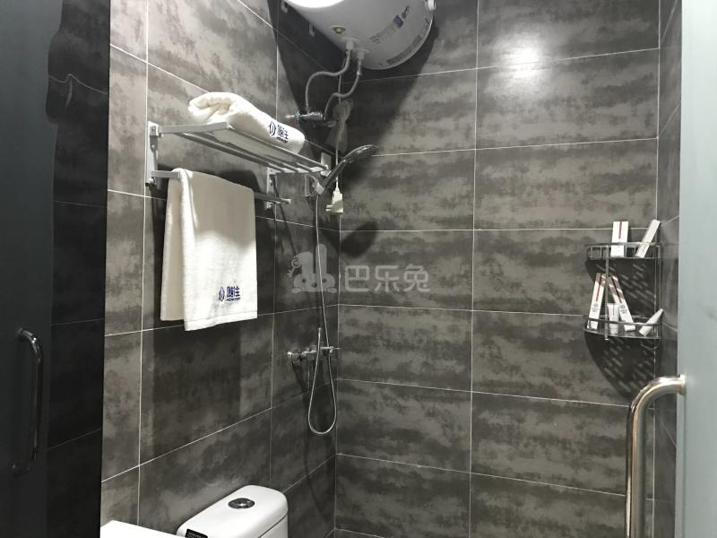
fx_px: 580
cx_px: 358
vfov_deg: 49.7
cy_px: 269
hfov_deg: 63.4
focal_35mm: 28
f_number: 1.8
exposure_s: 1/7
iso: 100
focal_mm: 3.99
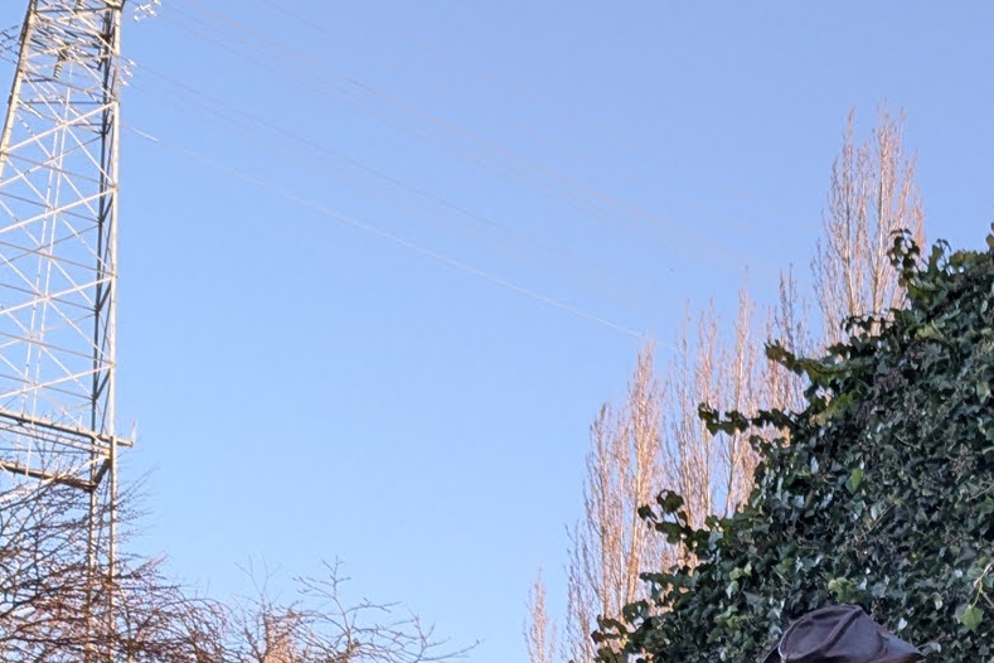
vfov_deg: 15.0
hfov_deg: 23.0
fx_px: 2236
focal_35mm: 81
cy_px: 1136
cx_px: 1192
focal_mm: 6.81
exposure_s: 1/529
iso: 46
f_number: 1.85
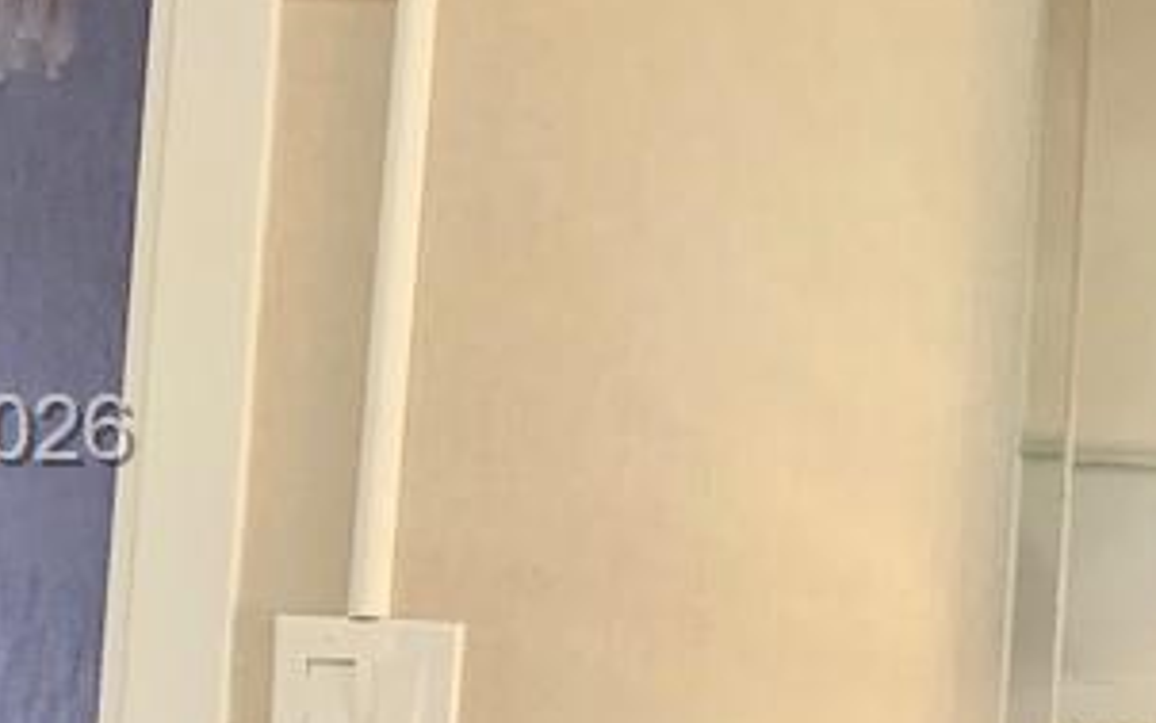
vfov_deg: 9.0
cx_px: 2002
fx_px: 4601
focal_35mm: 146
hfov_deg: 13.1
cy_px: 436
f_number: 1.8
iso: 160
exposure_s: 1/60
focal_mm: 4.25
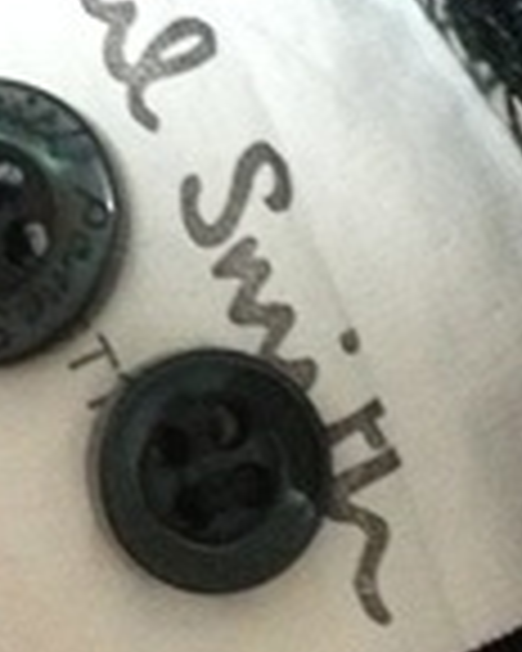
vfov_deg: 12.5
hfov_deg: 10.2
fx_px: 2916
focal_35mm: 151
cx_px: 94
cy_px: -67
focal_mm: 4.28
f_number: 2.4
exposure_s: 1/17
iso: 500
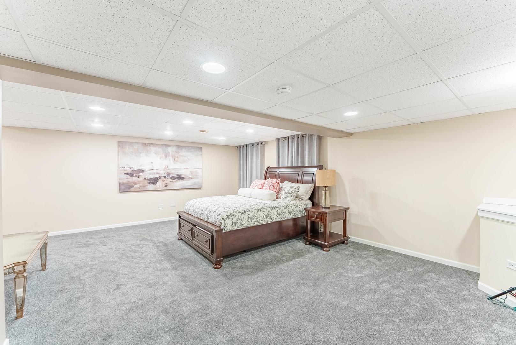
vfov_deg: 81.3
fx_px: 201
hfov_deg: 104.2
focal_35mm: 14
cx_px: 258
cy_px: 172
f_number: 7.1
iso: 200
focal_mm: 14
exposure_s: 1/400
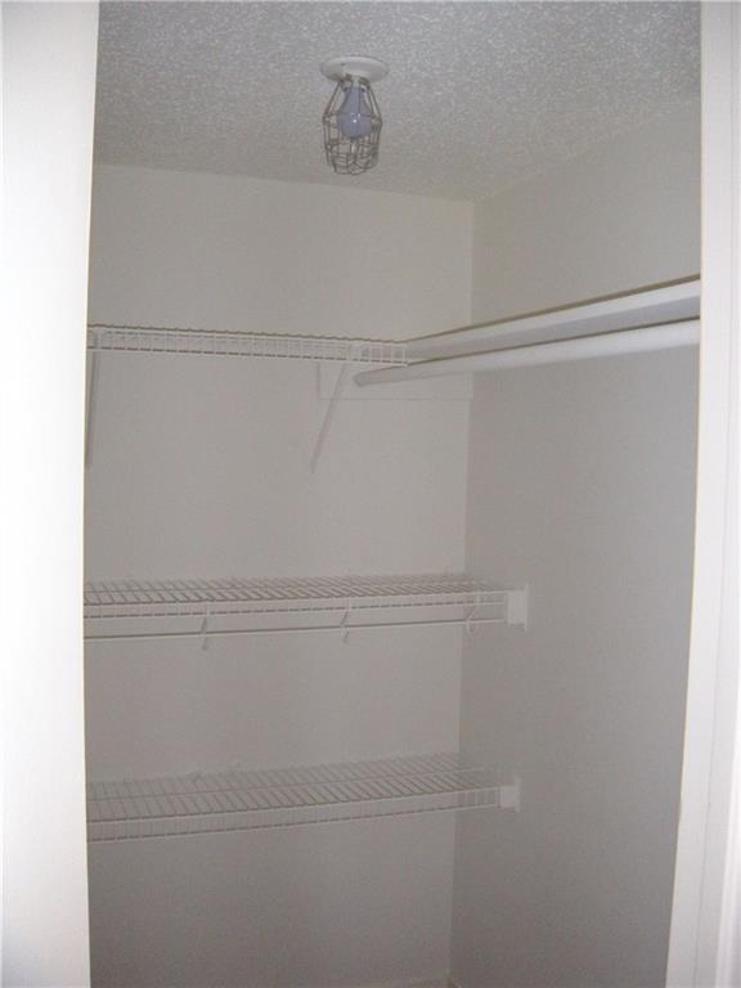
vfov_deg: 52.6
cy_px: 494
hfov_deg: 40.7
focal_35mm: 35
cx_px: 370
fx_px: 999
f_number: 3.8
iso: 400
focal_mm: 5.9
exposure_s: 1/60
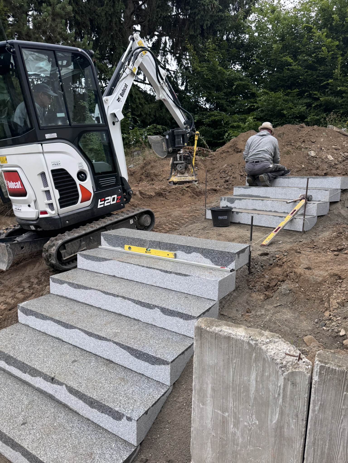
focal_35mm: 24
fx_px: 322
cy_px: 232
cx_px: 174
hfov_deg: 56.8
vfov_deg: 71.6
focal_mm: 6.76
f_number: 1.78
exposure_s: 1/685
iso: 80
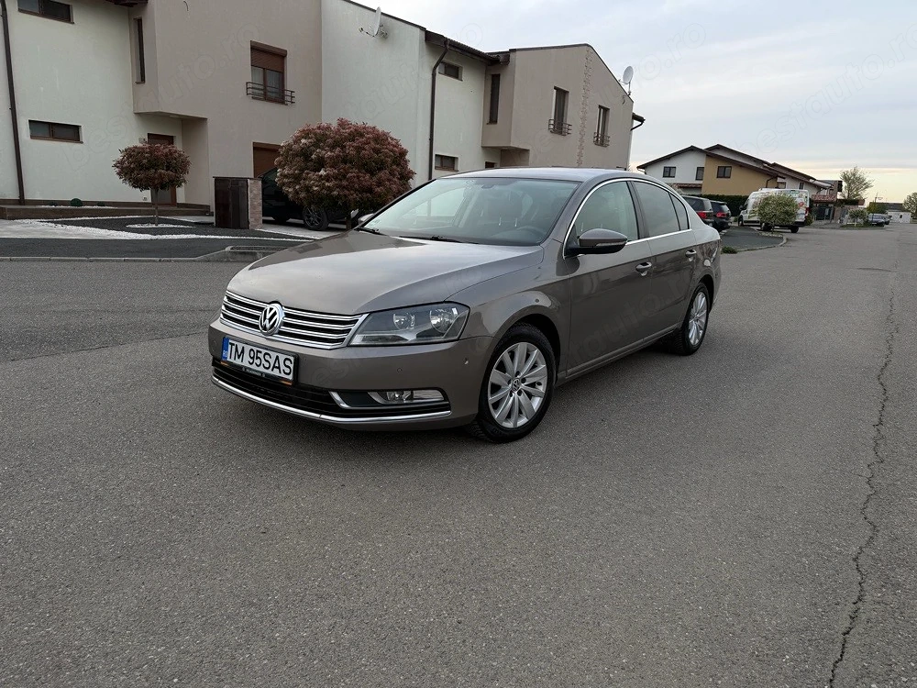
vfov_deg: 56.8
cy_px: 344
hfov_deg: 71.6
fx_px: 636
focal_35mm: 24
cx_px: 458
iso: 80
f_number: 1.78
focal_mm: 6.76
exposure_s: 1/303
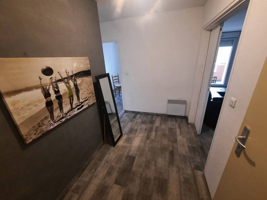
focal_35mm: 13
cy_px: 100
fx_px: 100
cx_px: 134
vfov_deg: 89.9
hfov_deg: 106.2
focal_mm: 1.74
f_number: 2.2
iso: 200
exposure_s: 1/25
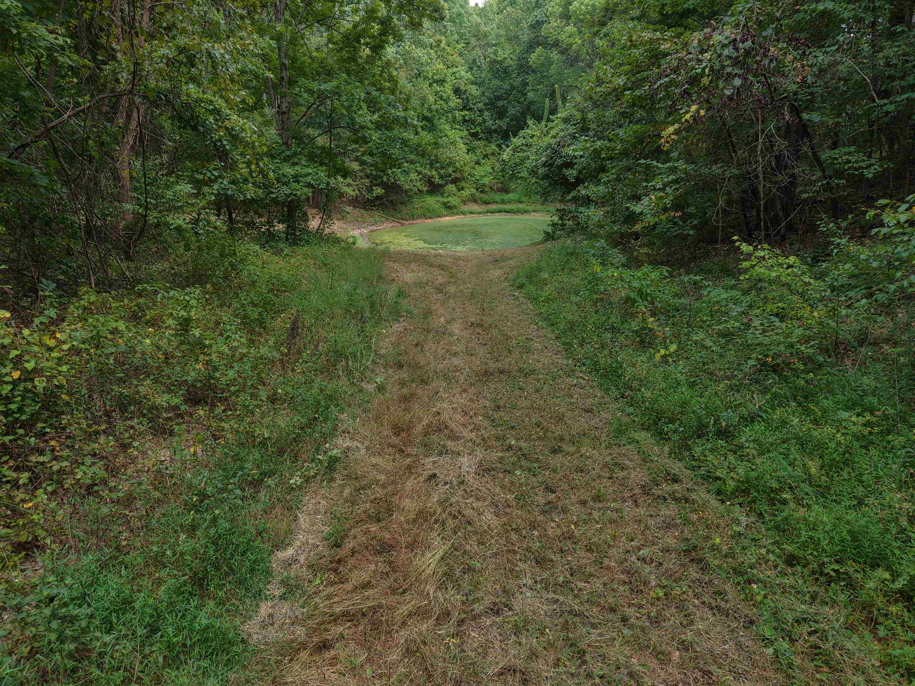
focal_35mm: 24
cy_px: 343
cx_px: 458
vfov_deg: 56.8
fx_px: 634
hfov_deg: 71.6
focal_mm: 8.67
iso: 100
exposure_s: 1/320
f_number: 1.8
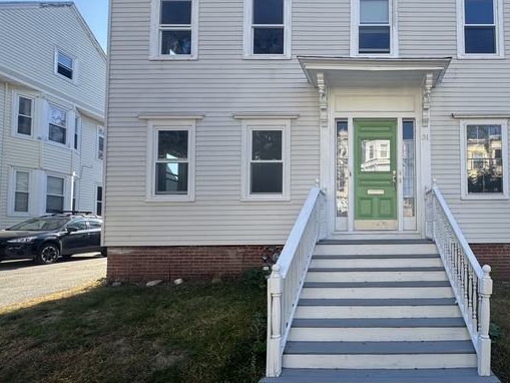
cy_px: 219
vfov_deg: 60.8
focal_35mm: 22
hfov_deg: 71.4
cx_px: 380
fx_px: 324
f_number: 2.2
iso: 40
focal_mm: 2.22
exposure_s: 1/488
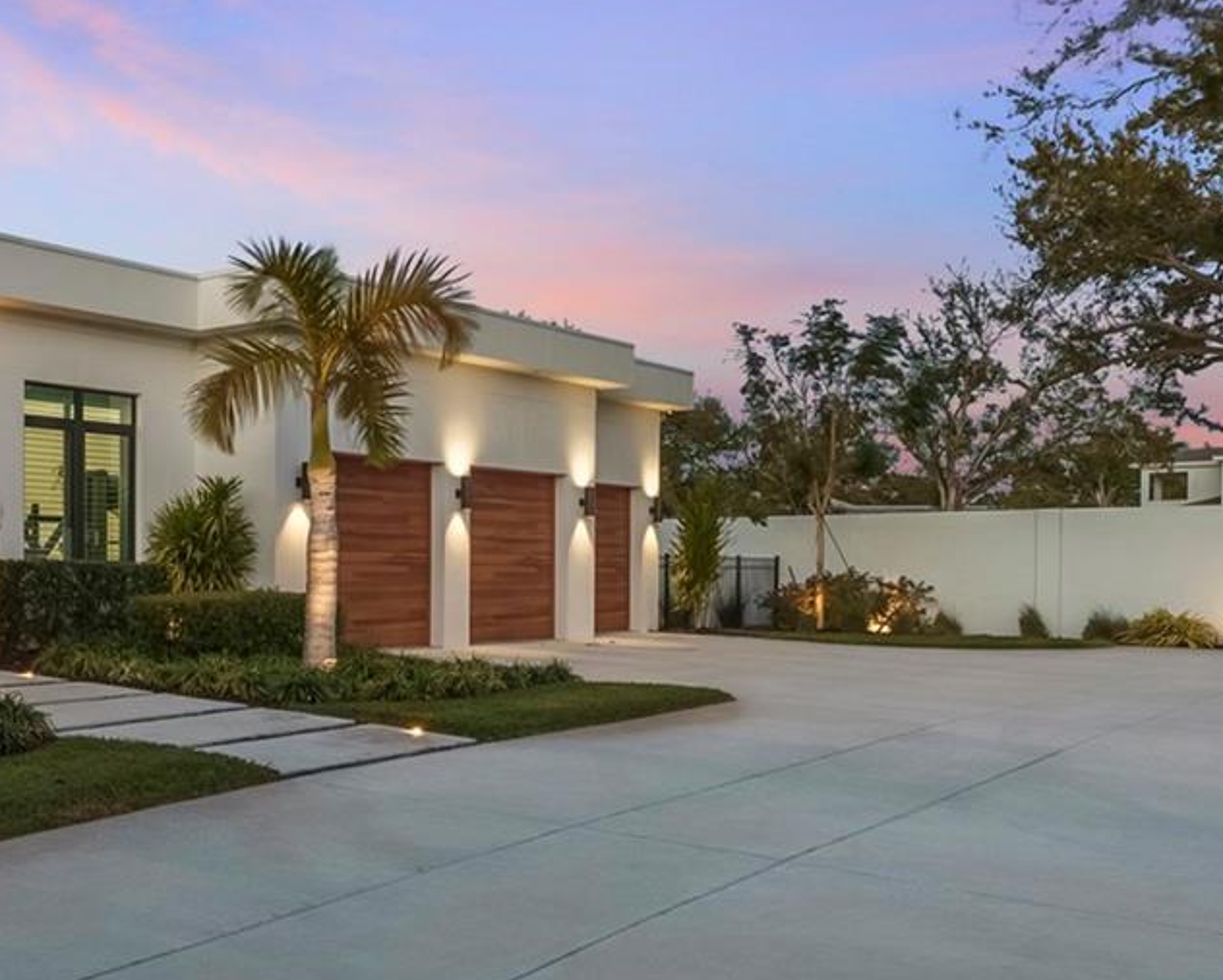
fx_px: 1376
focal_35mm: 38
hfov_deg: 43.5
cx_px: 104
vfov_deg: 39.0
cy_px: 577
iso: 400
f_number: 9
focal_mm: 16
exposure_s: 1/50
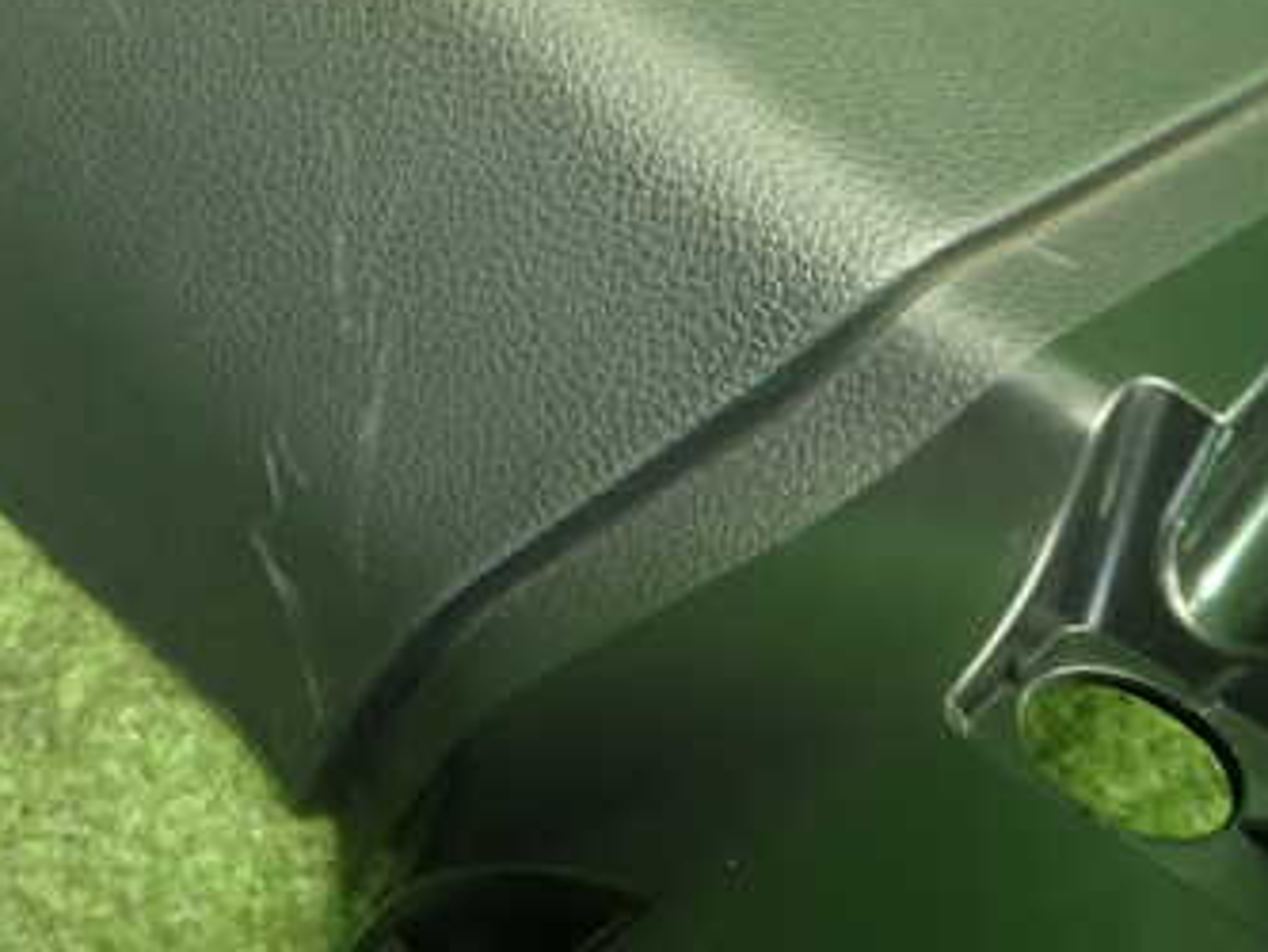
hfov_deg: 40.3
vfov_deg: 31.6
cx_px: 251
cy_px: 225
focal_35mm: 45
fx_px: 1649
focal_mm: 4.5
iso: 400
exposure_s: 1/30
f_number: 2
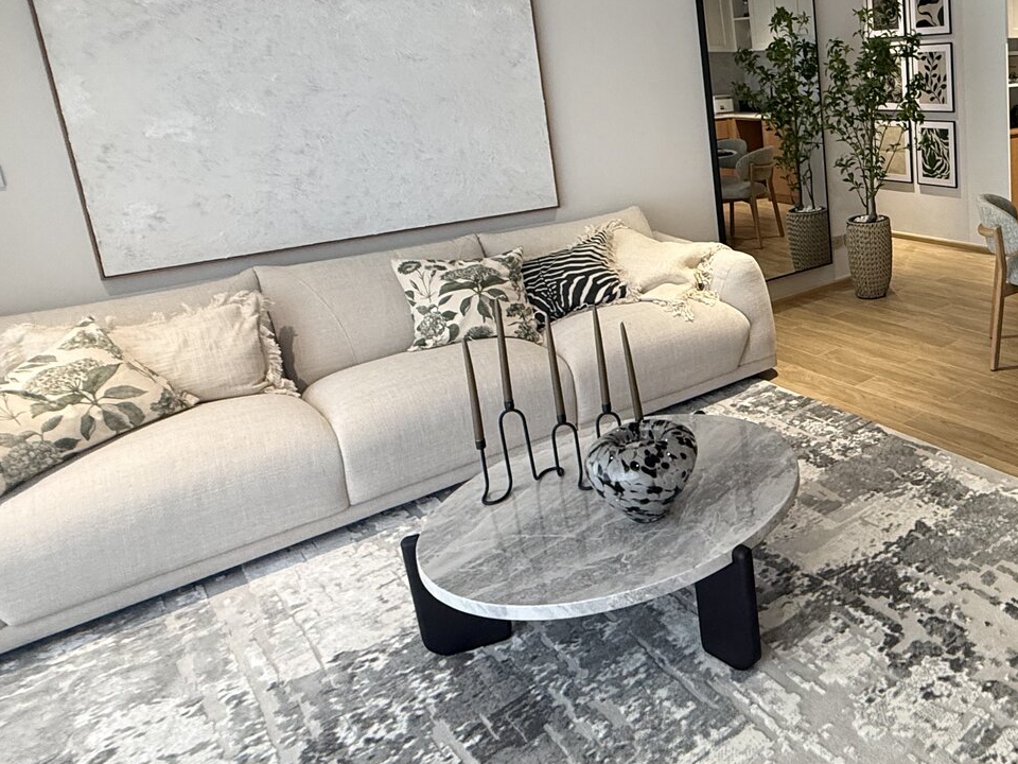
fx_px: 823
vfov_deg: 48.6
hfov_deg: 53.3
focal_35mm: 28
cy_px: 236
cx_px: 964
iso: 250
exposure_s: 1/50
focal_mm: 2.22
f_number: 2.2
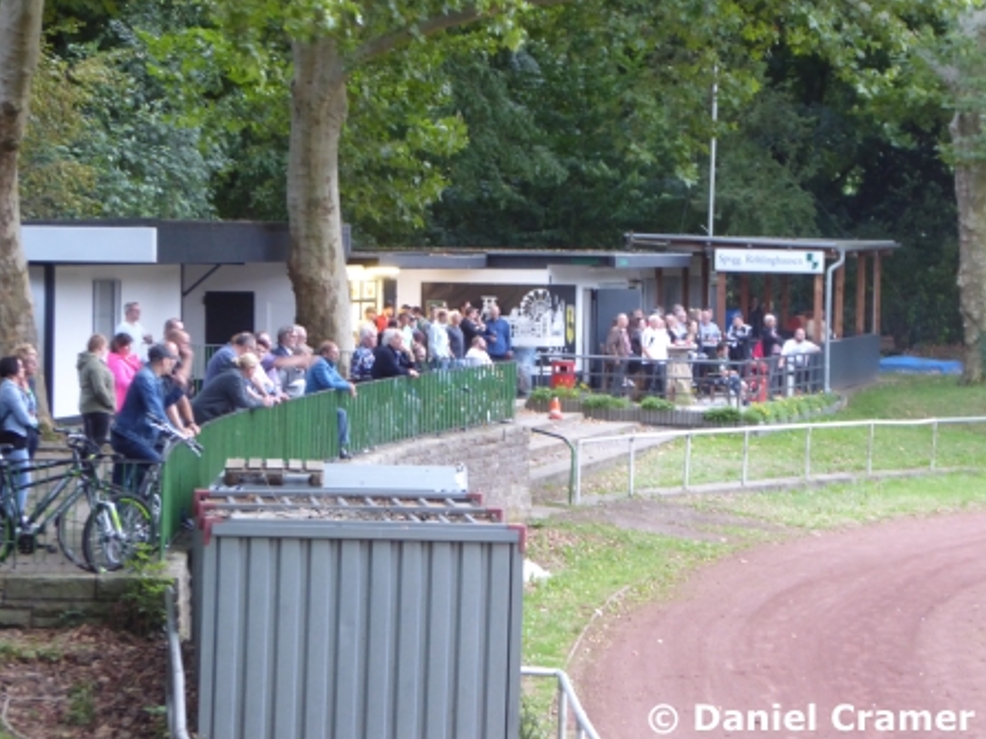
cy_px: 368
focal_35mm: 125
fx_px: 3560
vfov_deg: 11.9
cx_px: 494
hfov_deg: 15.8
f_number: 5.2
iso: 400
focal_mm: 22.3
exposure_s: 1/6
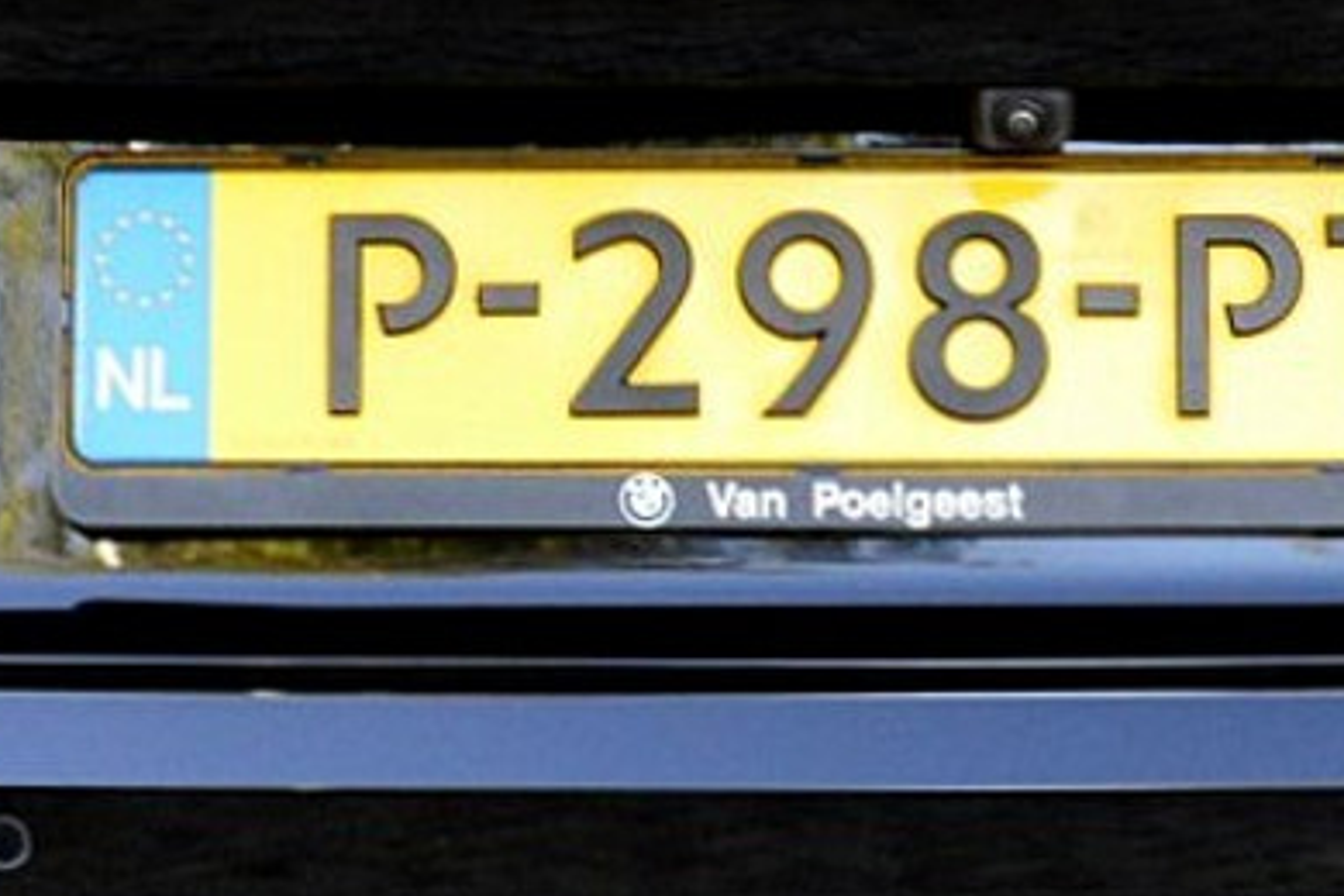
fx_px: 9930
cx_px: 831
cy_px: -24
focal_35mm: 266
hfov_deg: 7.7
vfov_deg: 5.2
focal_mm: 36
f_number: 8
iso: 800
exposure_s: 1/60
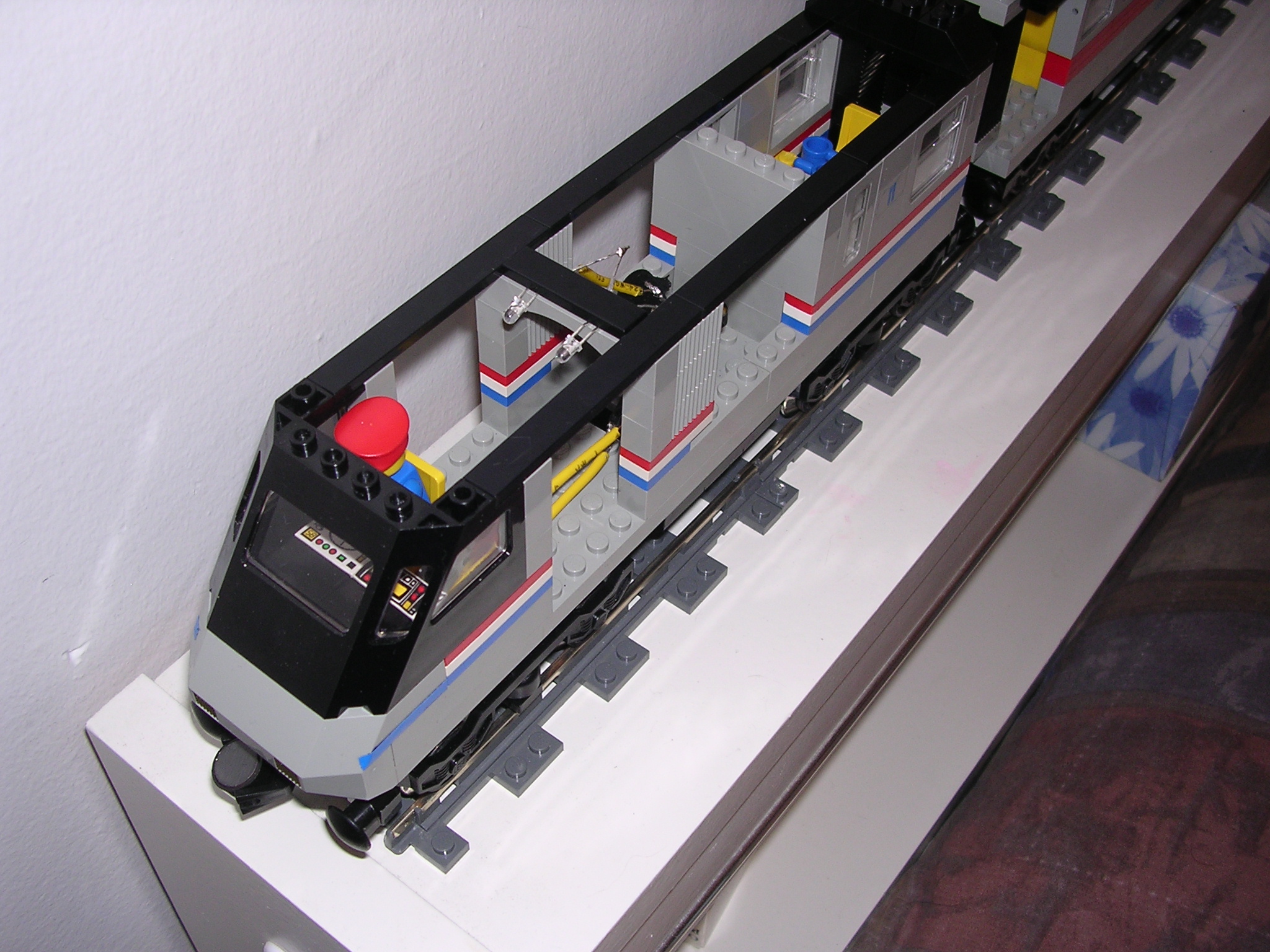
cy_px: 476
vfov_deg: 37.7
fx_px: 1394
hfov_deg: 49.0
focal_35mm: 38
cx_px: 635
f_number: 2.8
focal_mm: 5.8
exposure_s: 1/60.1
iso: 100
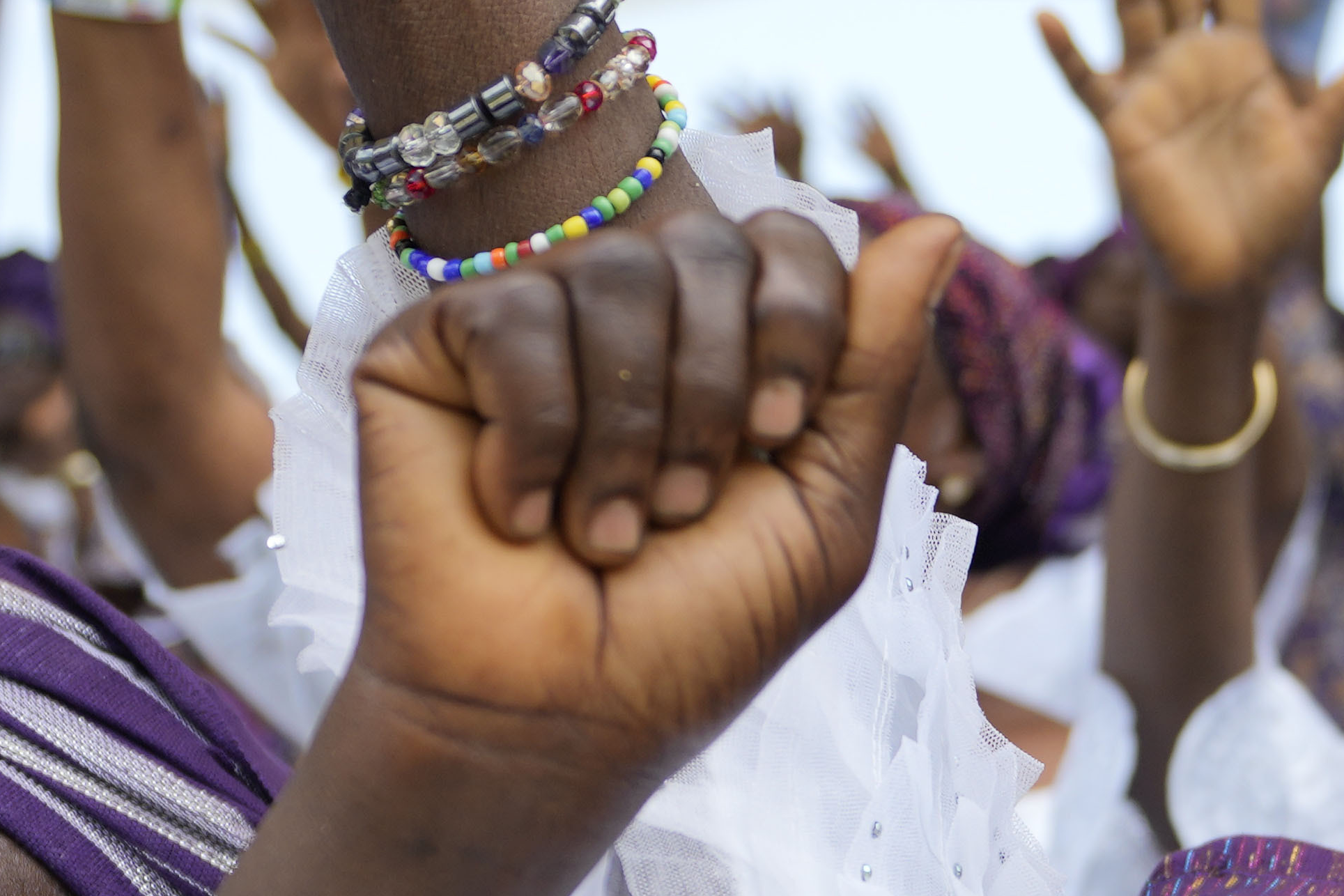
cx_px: 1133
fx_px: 3845
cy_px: 969
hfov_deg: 19.6
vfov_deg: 13.1
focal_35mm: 103
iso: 160
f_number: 2.8
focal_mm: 23
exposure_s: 1/1000
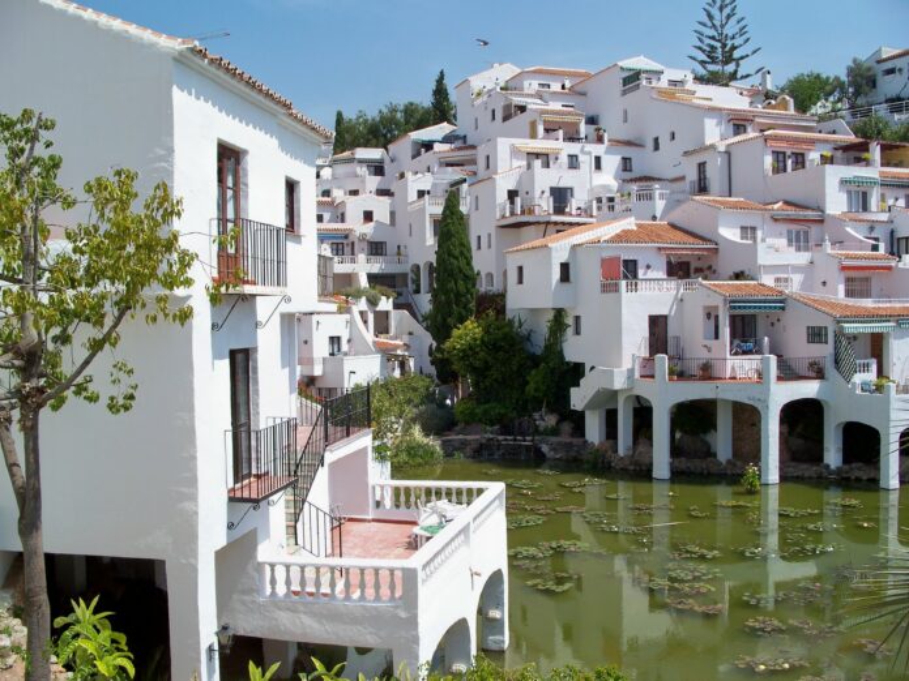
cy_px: 340
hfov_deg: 50.1
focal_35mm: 37
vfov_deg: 38.7
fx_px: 972
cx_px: 454
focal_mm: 7.8
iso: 64
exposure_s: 1/500
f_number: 4
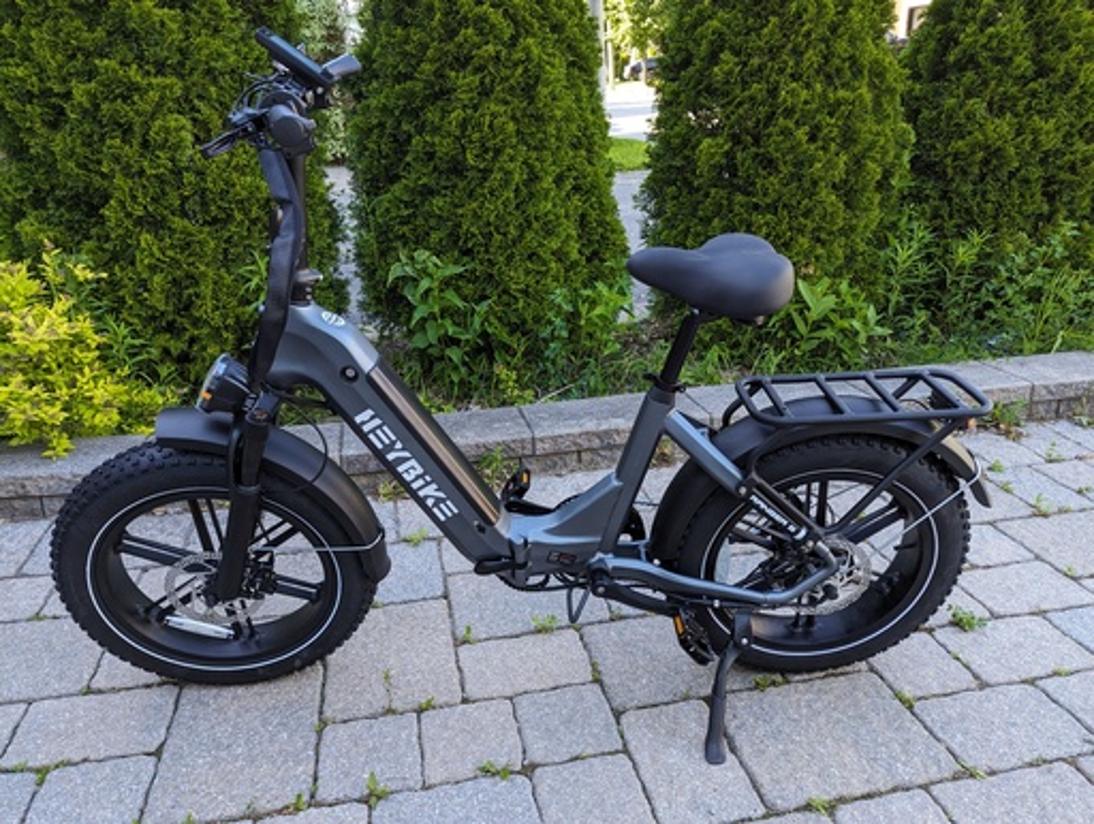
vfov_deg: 57.0
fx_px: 760
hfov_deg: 71.5
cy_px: 412
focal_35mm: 24
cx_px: 547
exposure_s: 1/133
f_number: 1.85
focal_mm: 6.81
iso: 79
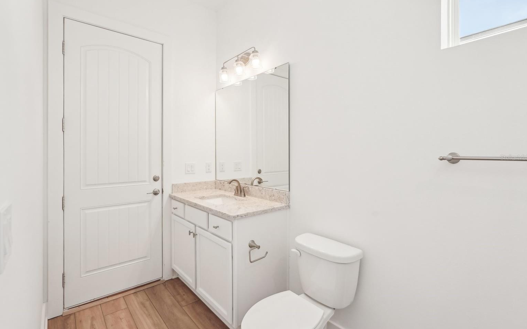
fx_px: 244
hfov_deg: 94.3
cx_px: 256
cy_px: 157
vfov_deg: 68.0
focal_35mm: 17
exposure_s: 1/60
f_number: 8
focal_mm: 16
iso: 400
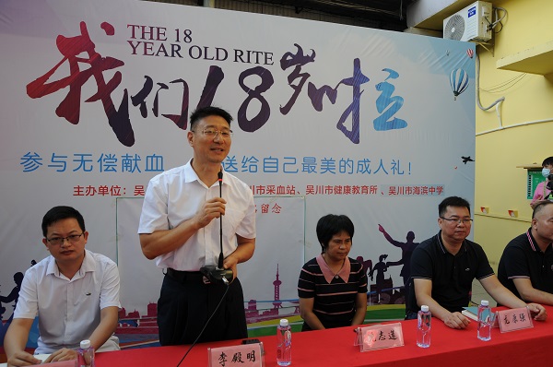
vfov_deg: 28.0
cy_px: 184
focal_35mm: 48
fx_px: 736
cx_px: 276
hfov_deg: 41.2
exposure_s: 1/160
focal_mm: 32
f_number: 6.3
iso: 200
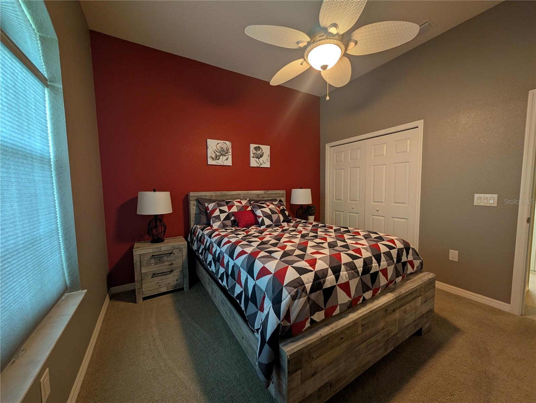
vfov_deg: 94.6
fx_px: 186
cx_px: 268
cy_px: 202
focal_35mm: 12
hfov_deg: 110.5
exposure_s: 1/24
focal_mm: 2.02
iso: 94
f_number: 1.7
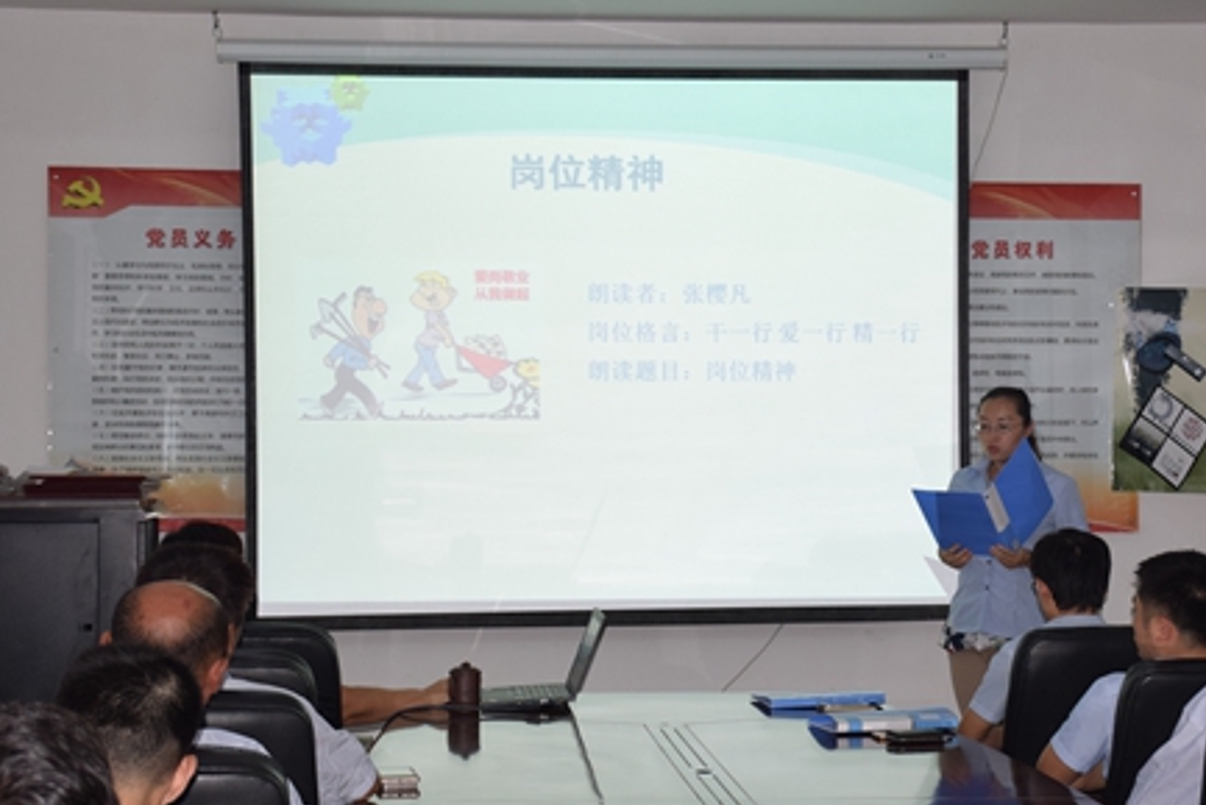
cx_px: 702
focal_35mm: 73
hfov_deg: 27.8
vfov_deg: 18.8
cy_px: 437
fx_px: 2436
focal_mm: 35
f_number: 6.3
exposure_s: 1/200
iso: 640
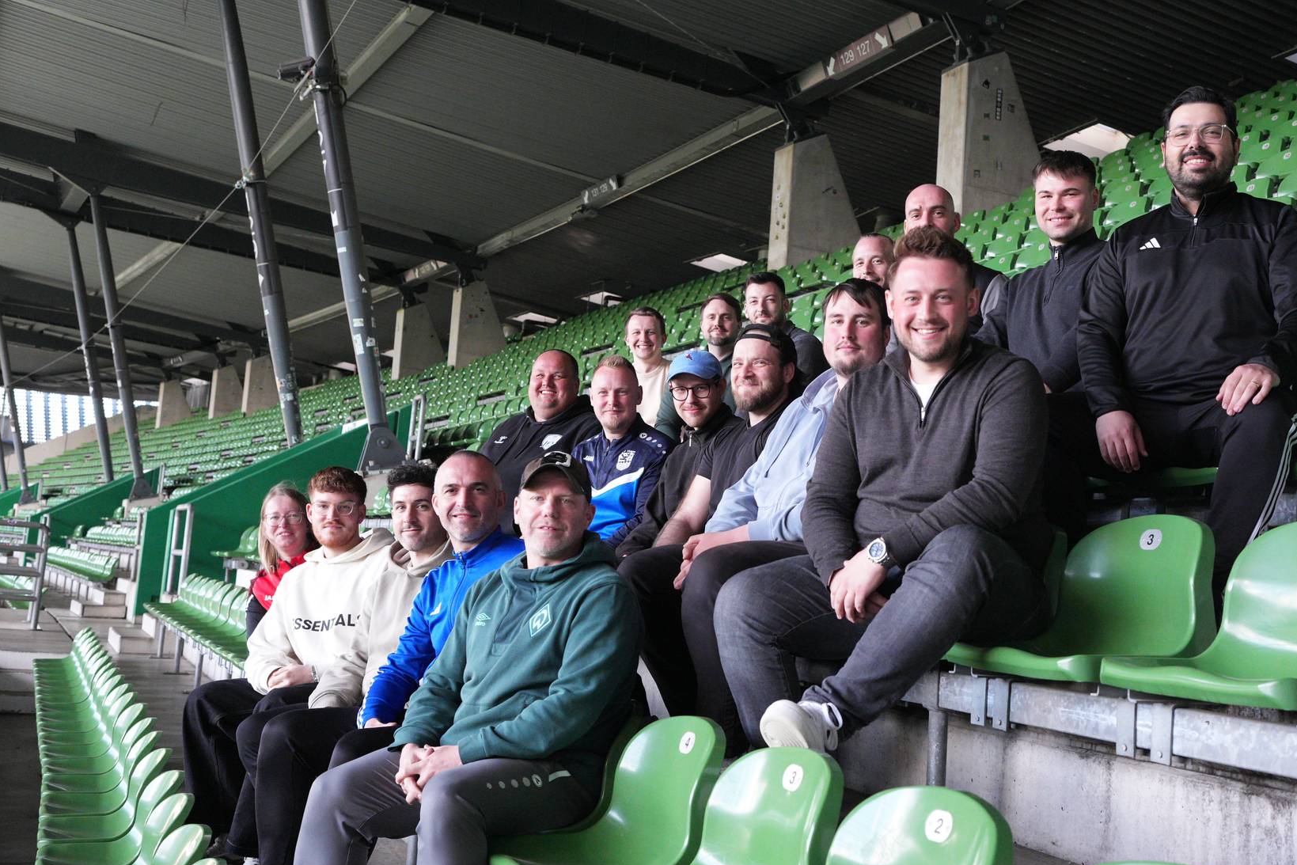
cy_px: 417
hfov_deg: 47.2
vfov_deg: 32.6
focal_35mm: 41
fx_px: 1477
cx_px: 758
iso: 6400
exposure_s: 1/800
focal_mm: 35
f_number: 5
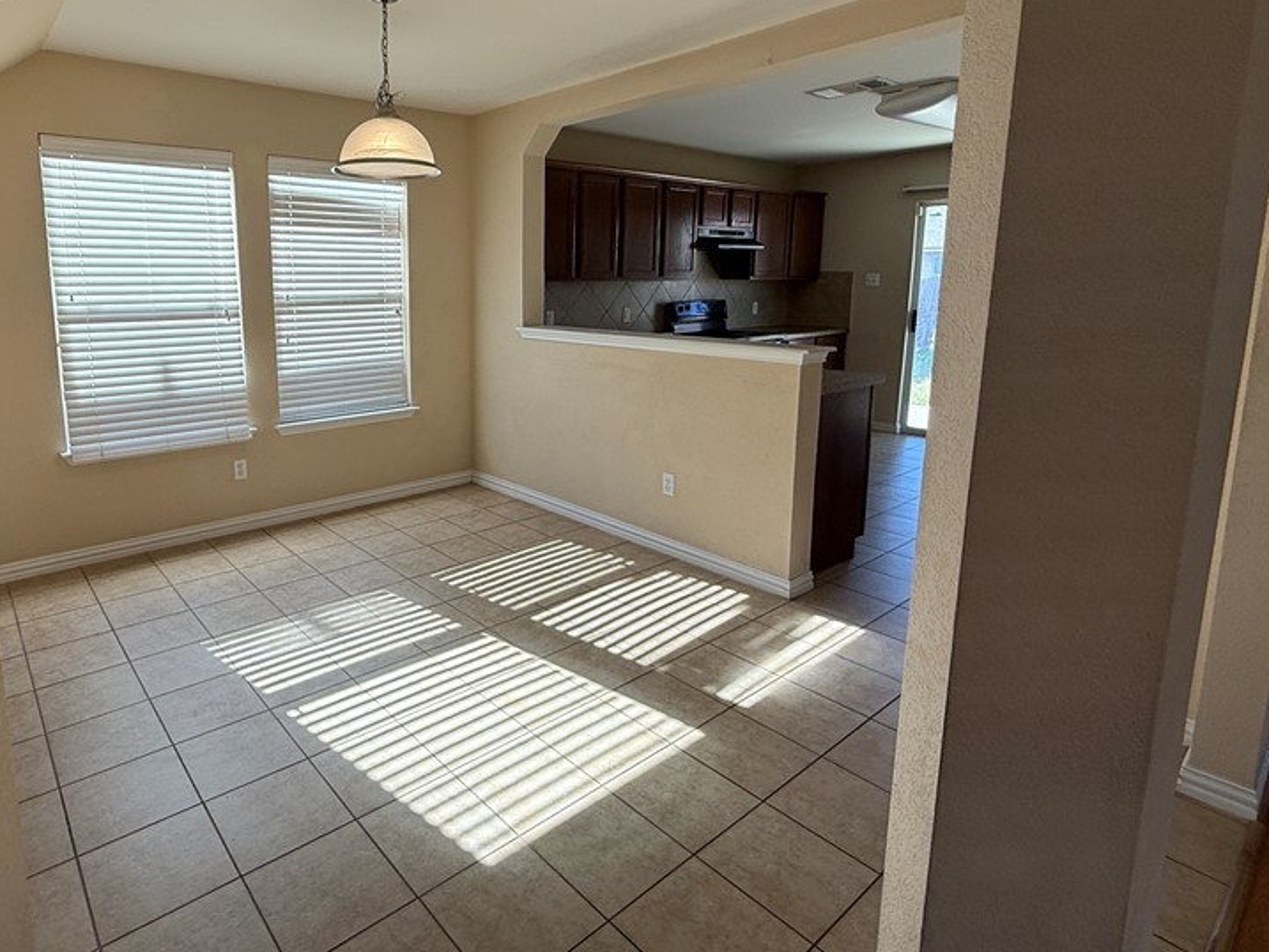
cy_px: 386
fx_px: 733
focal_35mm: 20
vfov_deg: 65.4
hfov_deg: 80.3
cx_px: 480
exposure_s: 1/172
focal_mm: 2.22
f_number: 2.2
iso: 50
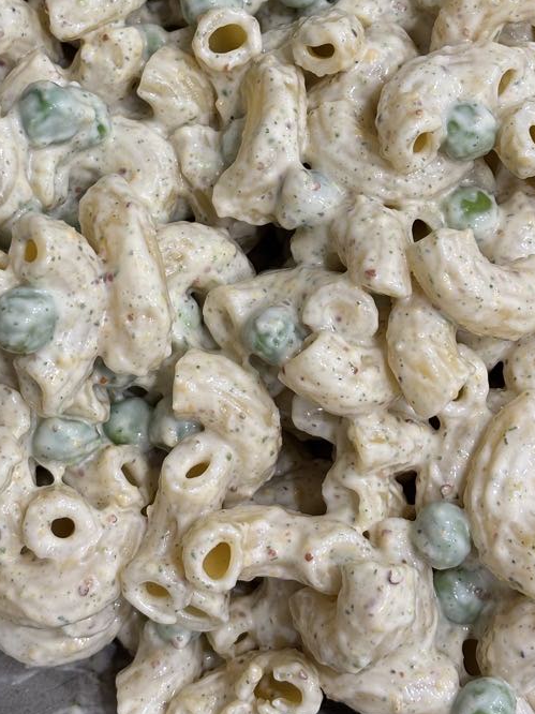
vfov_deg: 24.2
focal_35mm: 80
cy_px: 187
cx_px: 218
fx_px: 1650
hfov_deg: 18.4
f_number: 1.6
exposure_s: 1/50
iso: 64
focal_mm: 5.96
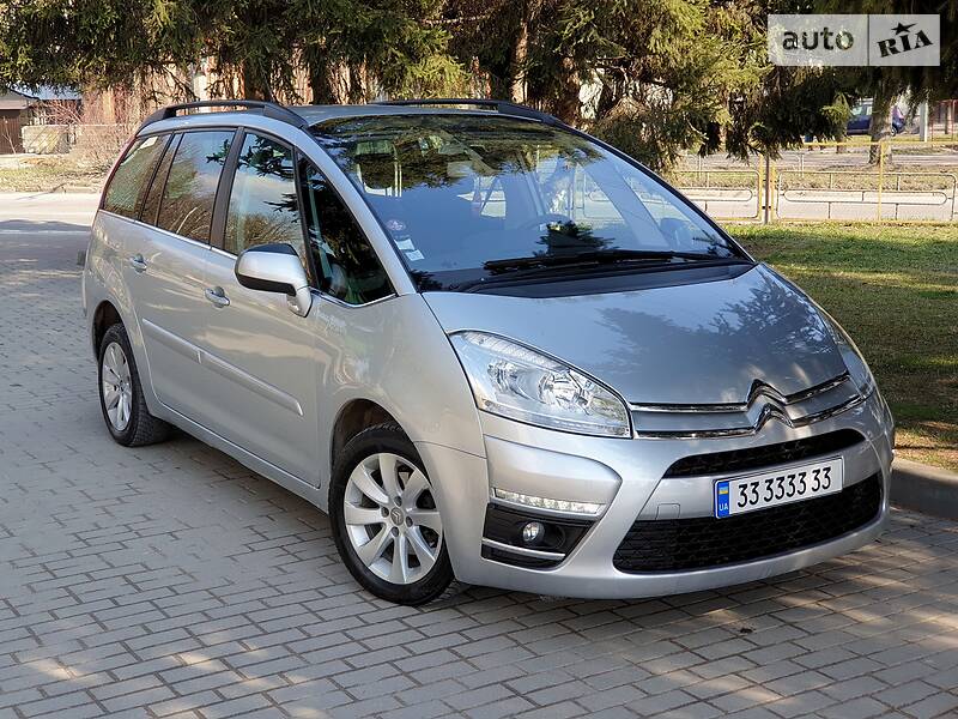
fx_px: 1439
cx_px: 479
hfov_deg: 36.8
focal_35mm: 52
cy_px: 360
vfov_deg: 28.0
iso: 25
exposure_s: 1/232
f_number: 2.4
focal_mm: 6
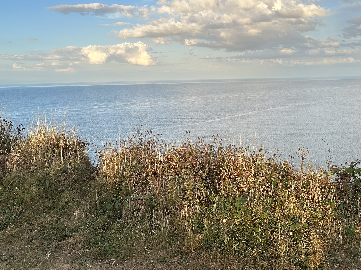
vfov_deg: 41.0
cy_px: 79
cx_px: 180
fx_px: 355
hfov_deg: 54.0
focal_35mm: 34
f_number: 1.78
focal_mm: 6.86
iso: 80
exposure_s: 1/1040
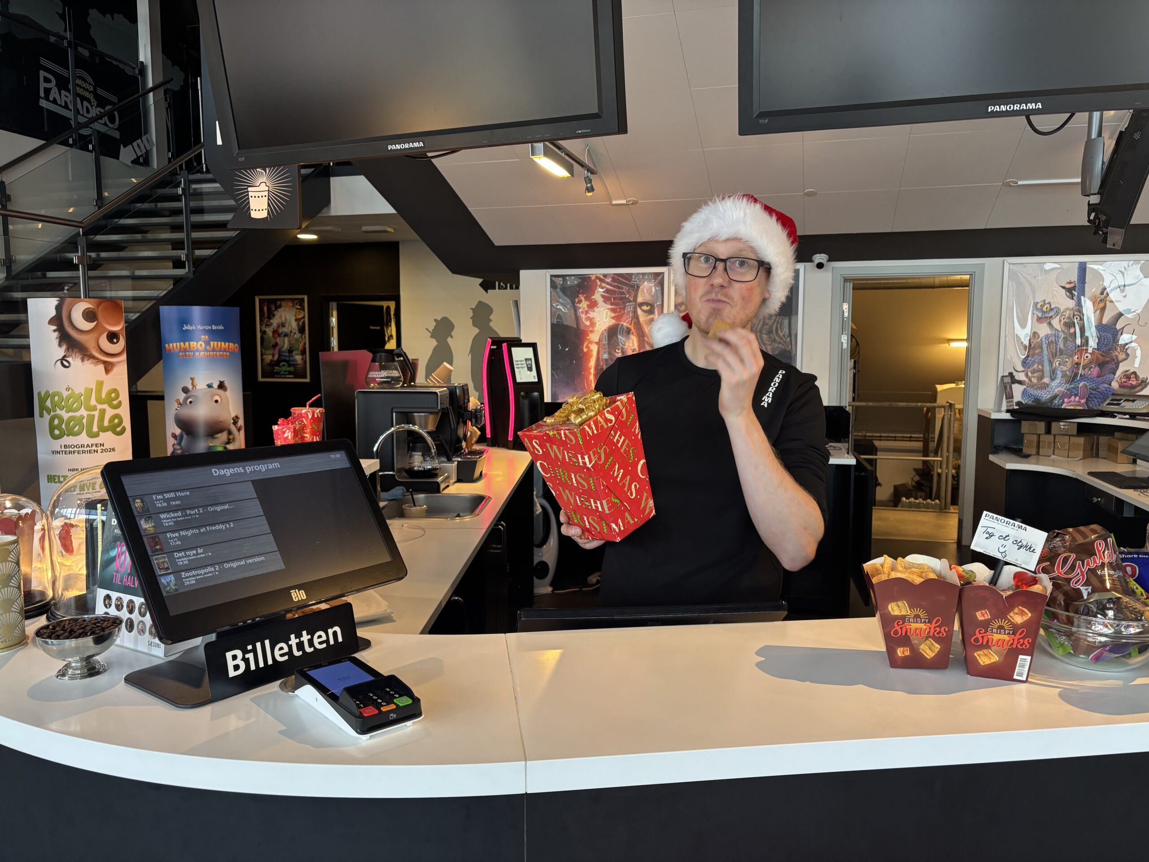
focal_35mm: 26
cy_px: 431
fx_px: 863
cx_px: 574
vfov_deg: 53.1
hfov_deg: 67.3
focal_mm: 5.96
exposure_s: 1/50
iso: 125
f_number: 1.6
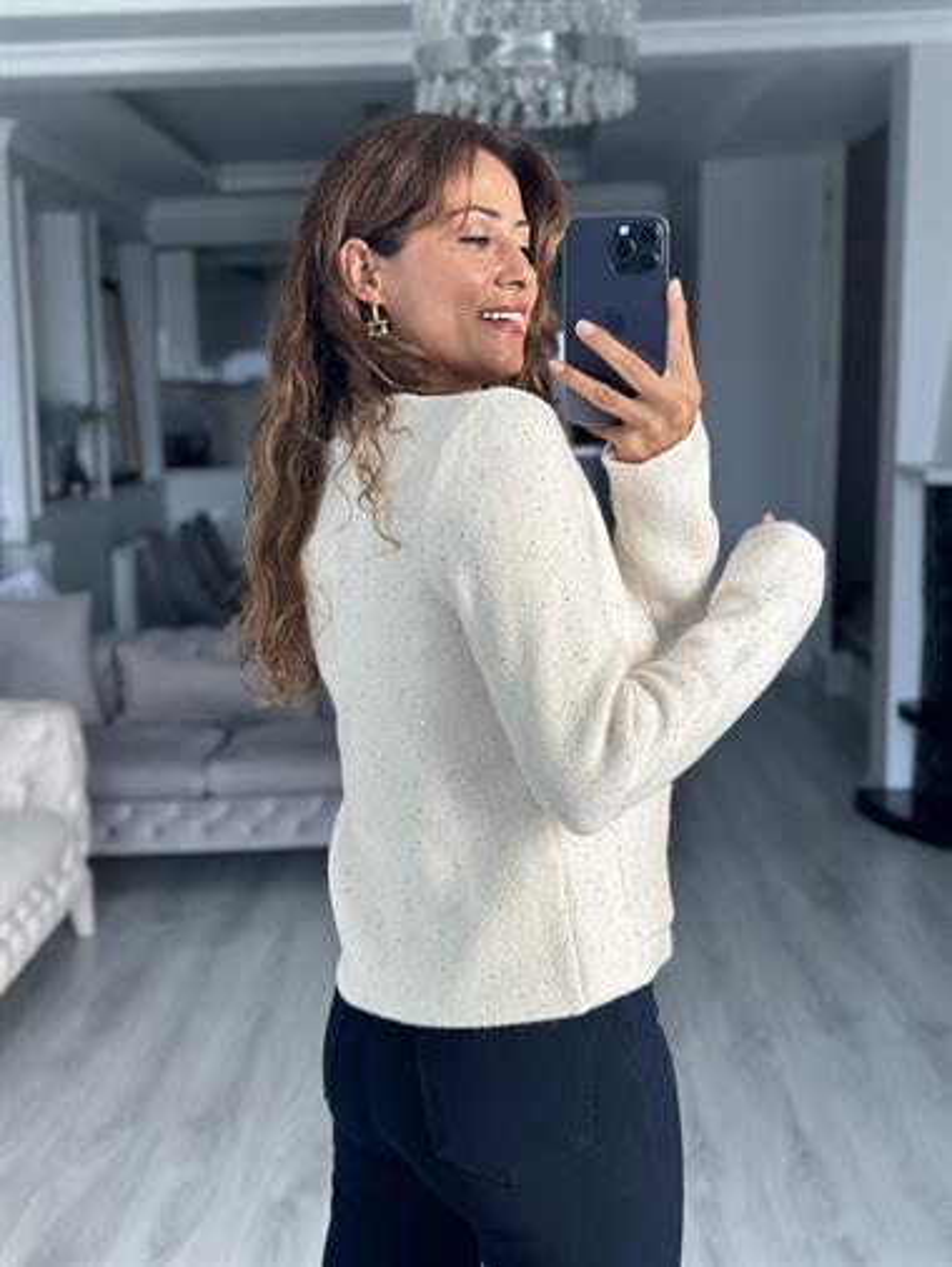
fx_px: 1759
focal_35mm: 48
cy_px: 634
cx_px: 476
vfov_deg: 39.6
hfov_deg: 30.3
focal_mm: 6.86
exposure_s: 1/158
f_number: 1.78
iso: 80
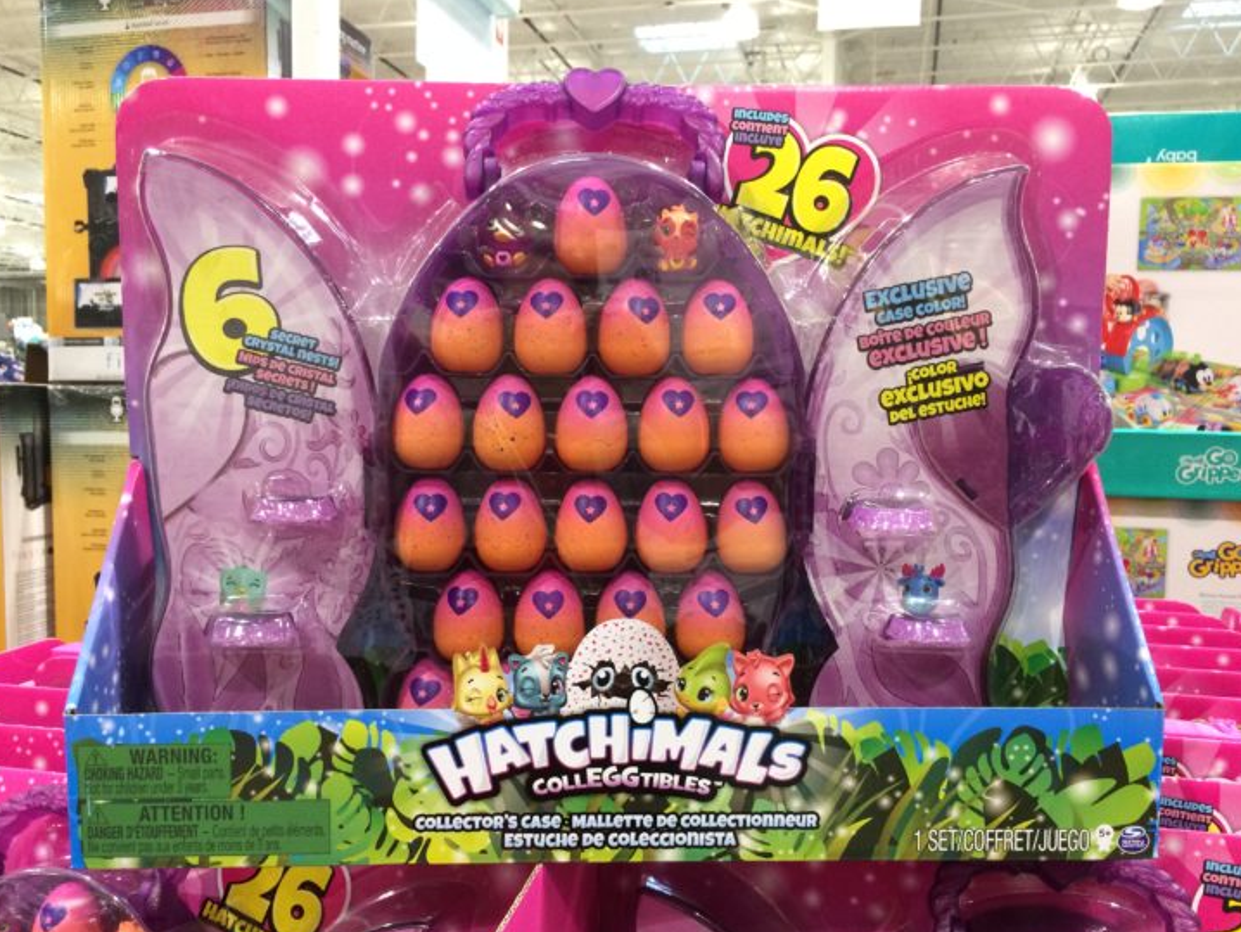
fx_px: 1112
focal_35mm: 31
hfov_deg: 58.3
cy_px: 481
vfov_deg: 45.5
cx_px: 614
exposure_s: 1/33
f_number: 2.2
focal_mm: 4.15
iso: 160
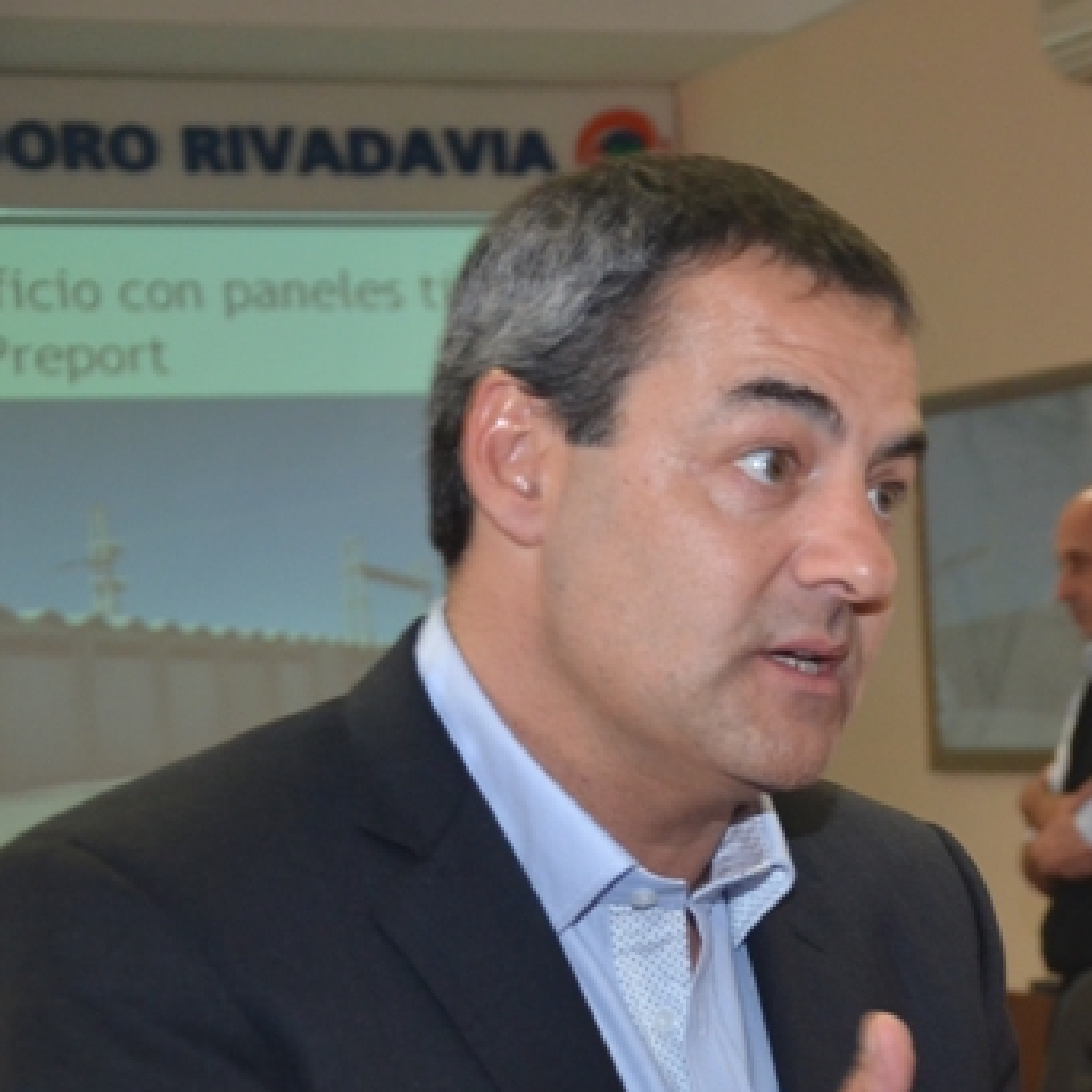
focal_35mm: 119
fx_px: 4247
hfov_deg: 14.3
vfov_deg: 14.6
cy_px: 837
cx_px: 1236
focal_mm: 40
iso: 800
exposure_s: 1/60
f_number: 4.5
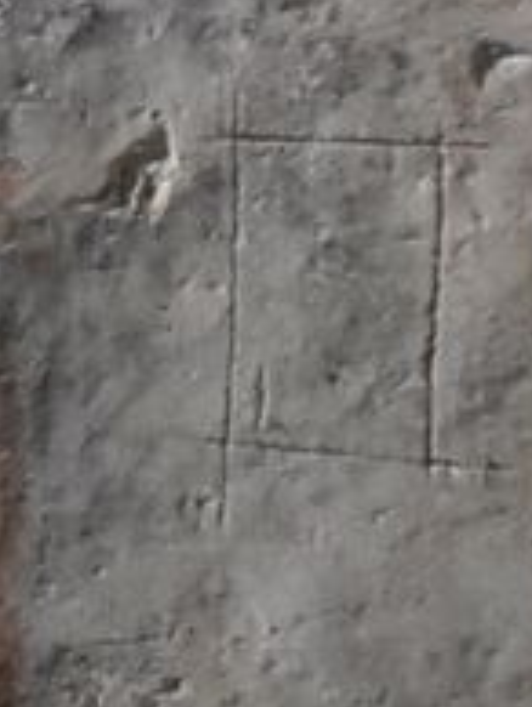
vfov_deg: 2.7
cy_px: 499
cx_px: -251
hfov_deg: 2.0
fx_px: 15143
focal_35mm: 741
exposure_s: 1/125
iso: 5600
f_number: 4.5
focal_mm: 95
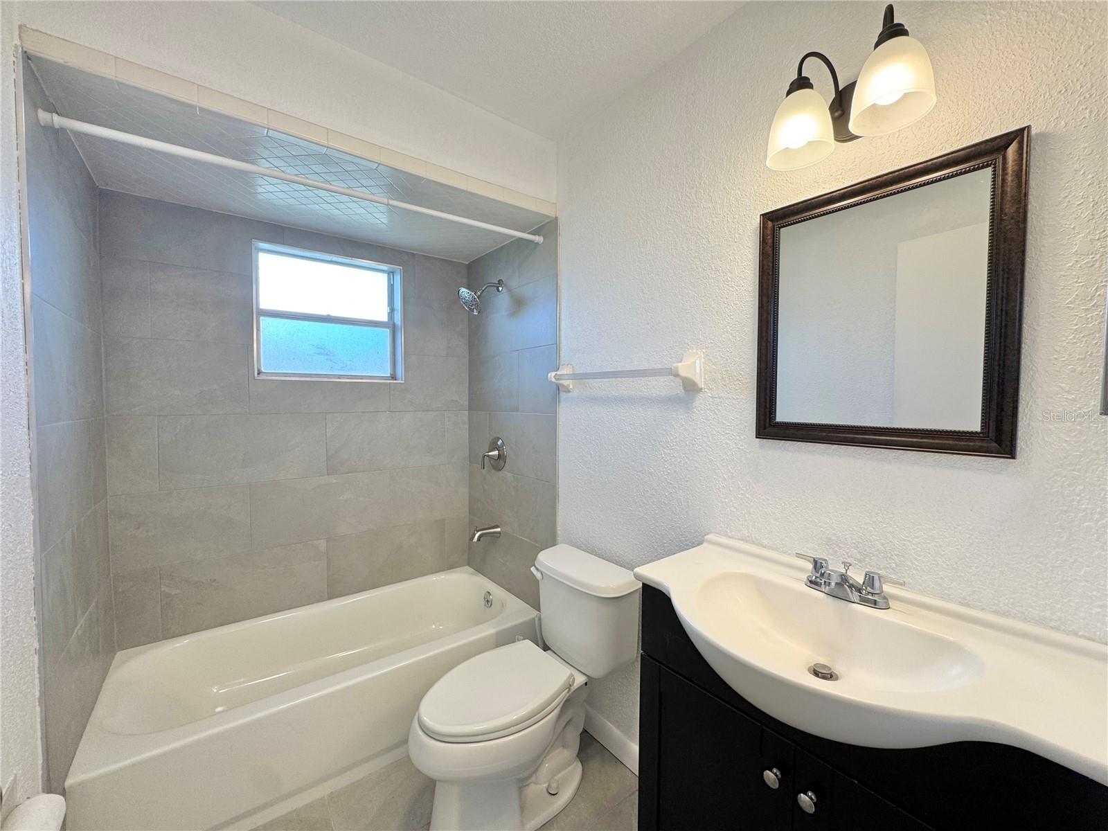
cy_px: 416
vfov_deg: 85.7
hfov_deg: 102.1
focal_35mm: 14
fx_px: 448
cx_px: 554
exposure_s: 1/120
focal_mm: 2.22
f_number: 2.2
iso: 80
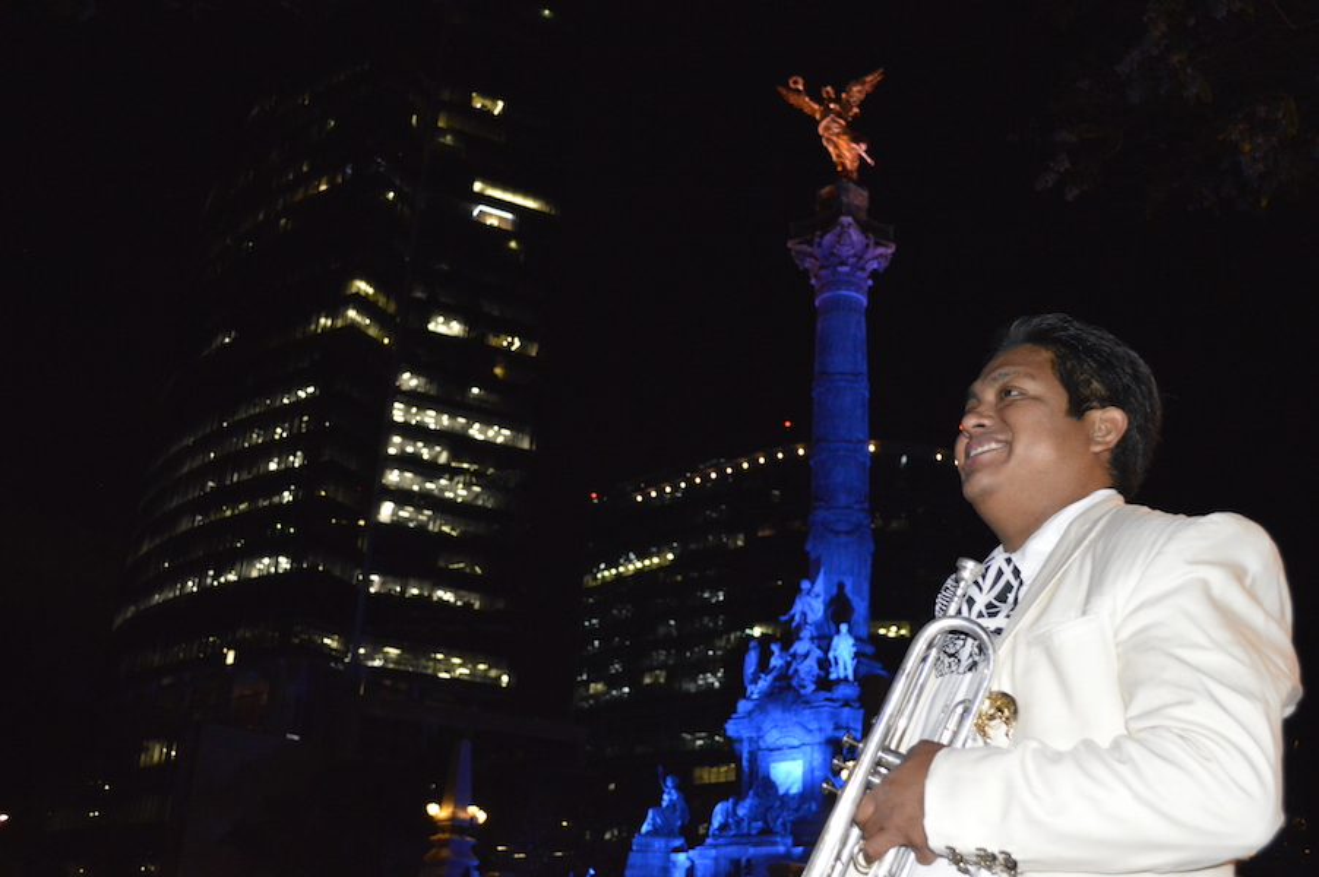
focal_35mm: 36
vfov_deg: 36.8
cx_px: 660
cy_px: 438
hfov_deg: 53.2
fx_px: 1318
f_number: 4
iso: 3200
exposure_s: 1/60
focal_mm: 24
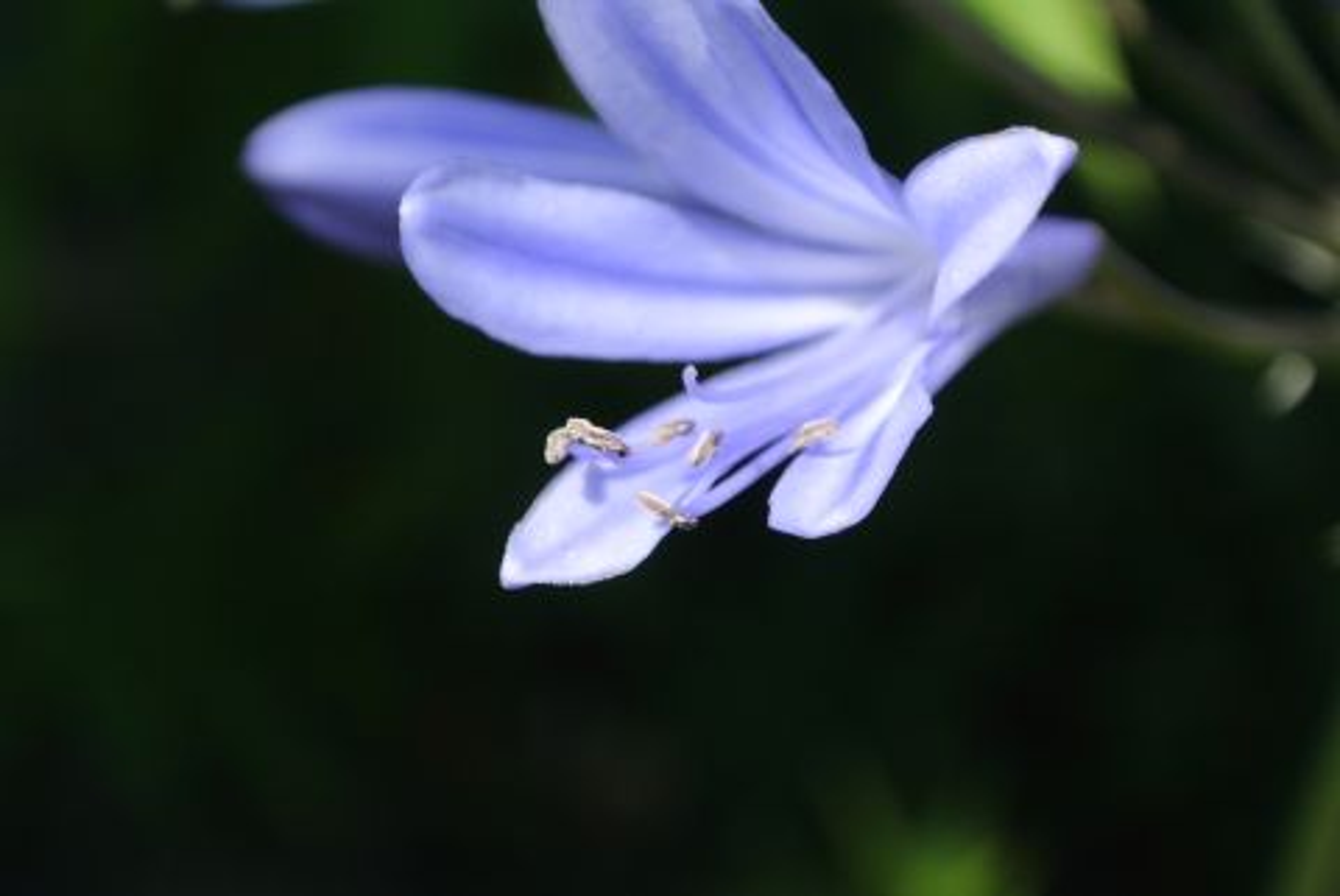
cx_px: 670
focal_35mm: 81
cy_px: 448
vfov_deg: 16.9
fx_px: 3018
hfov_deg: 25.0
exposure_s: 1/160
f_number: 5.6
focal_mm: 30
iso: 200
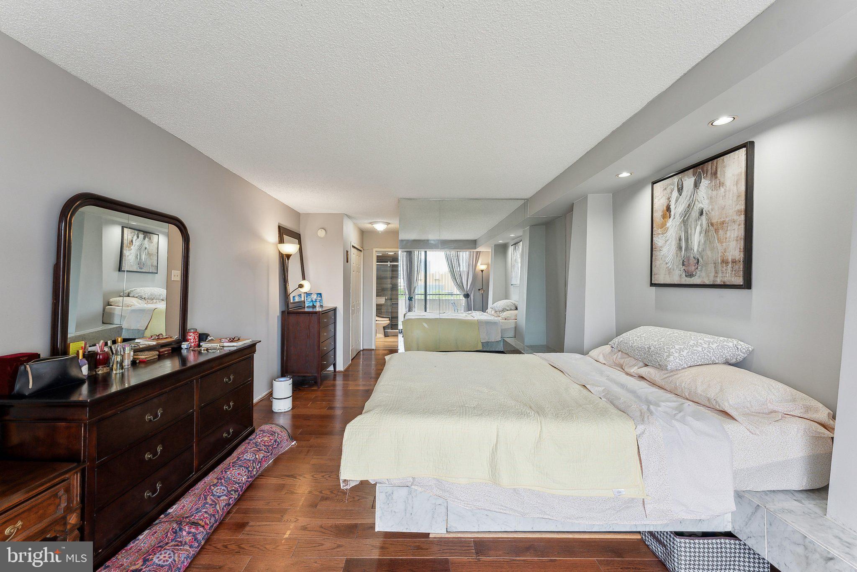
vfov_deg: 81.3
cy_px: 286
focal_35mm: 14
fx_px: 333
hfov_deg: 104.2
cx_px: 428
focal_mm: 14
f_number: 9
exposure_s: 1/13
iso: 250
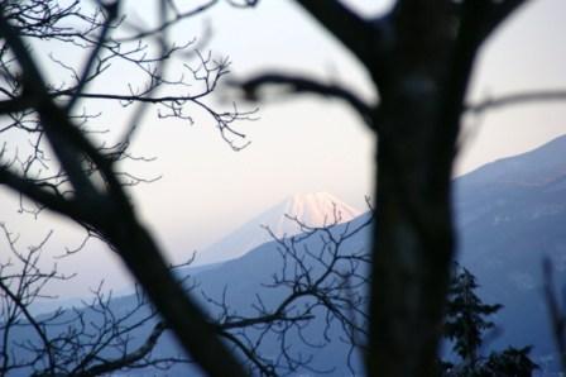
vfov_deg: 4.6
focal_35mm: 300
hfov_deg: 6.9
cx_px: 283
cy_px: 188
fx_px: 4713
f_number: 6.3
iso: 125
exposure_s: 1/320
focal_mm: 200
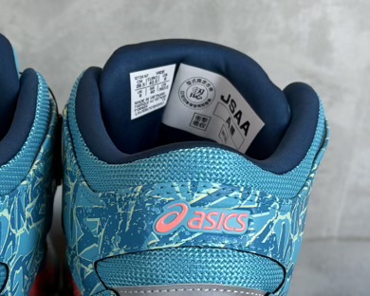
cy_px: 217
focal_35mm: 65
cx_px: 68
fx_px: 712
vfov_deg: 23.3
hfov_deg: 28.5
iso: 100
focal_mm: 5.96
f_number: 1.6
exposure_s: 1/121
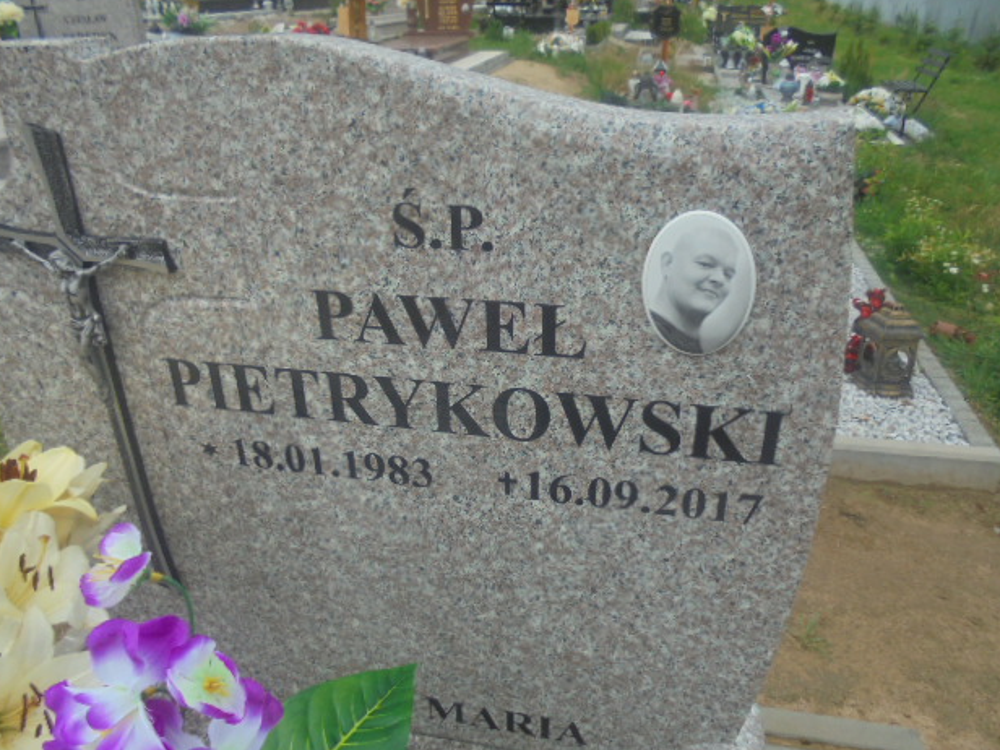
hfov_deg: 65.3
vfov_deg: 51.4
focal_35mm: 27
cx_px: 495
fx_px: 780
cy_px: 378
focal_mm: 4.6
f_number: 3.5
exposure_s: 1/400
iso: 100
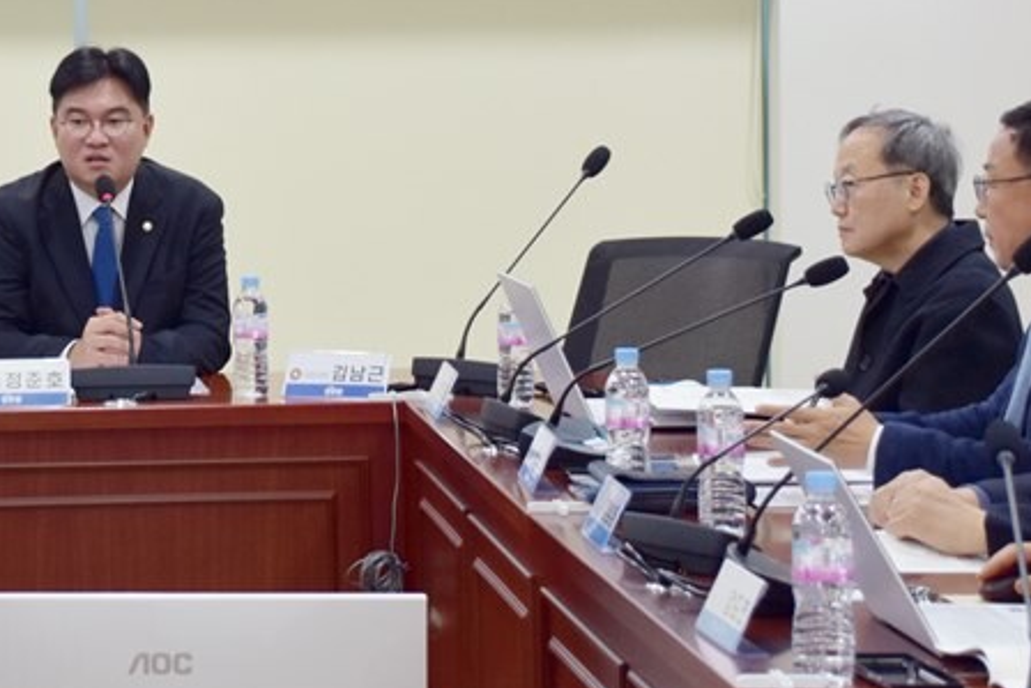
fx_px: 4326
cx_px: 92
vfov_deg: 9.1
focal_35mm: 151
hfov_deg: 13.5
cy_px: 146
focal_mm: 44
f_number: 4.8
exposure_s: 1/125
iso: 500
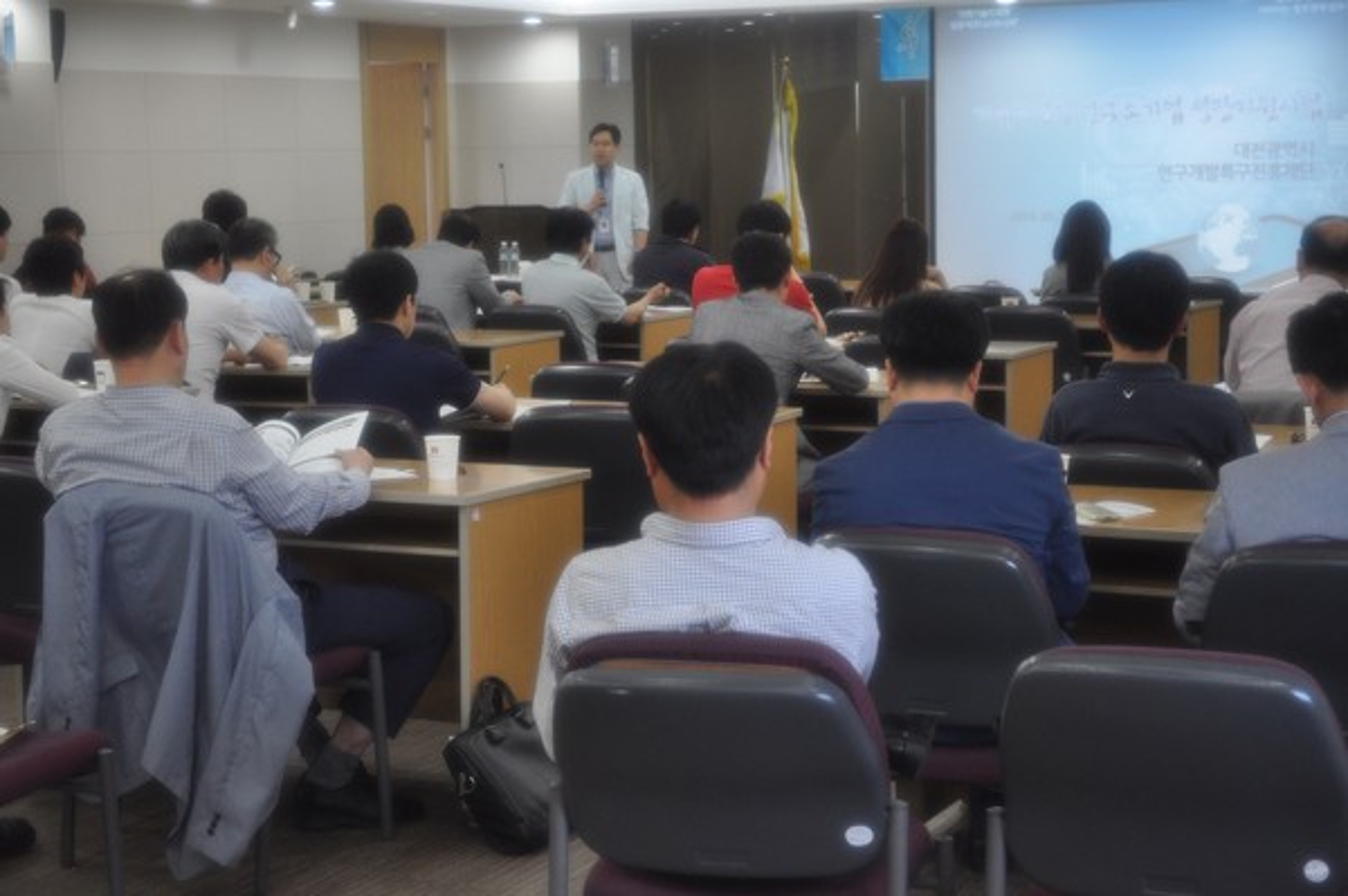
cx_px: 674
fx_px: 2357
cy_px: 448
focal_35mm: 63
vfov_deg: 21.5
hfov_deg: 31.9
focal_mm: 42
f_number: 5.3
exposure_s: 1/30
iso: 640
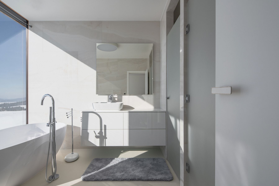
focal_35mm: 17
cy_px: 93
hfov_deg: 93.3
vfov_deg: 70.5
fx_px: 132
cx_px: 140
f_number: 14
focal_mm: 17
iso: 100
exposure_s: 1/160
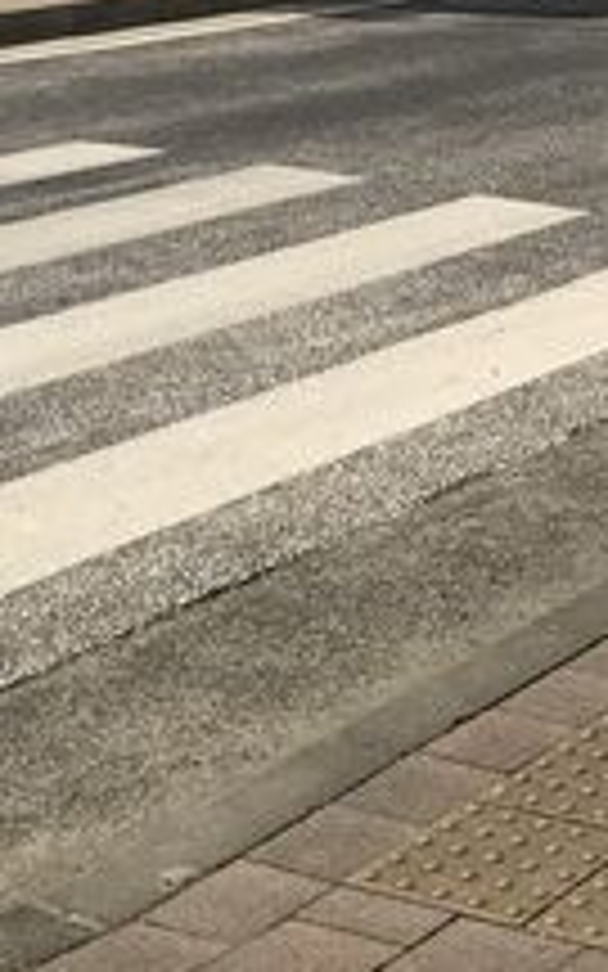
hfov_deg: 14.5
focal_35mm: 88
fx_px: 2333
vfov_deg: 21.8
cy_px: -202
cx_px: 649
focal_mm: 3.99
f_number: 1.8
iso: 20
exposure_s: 1/2660
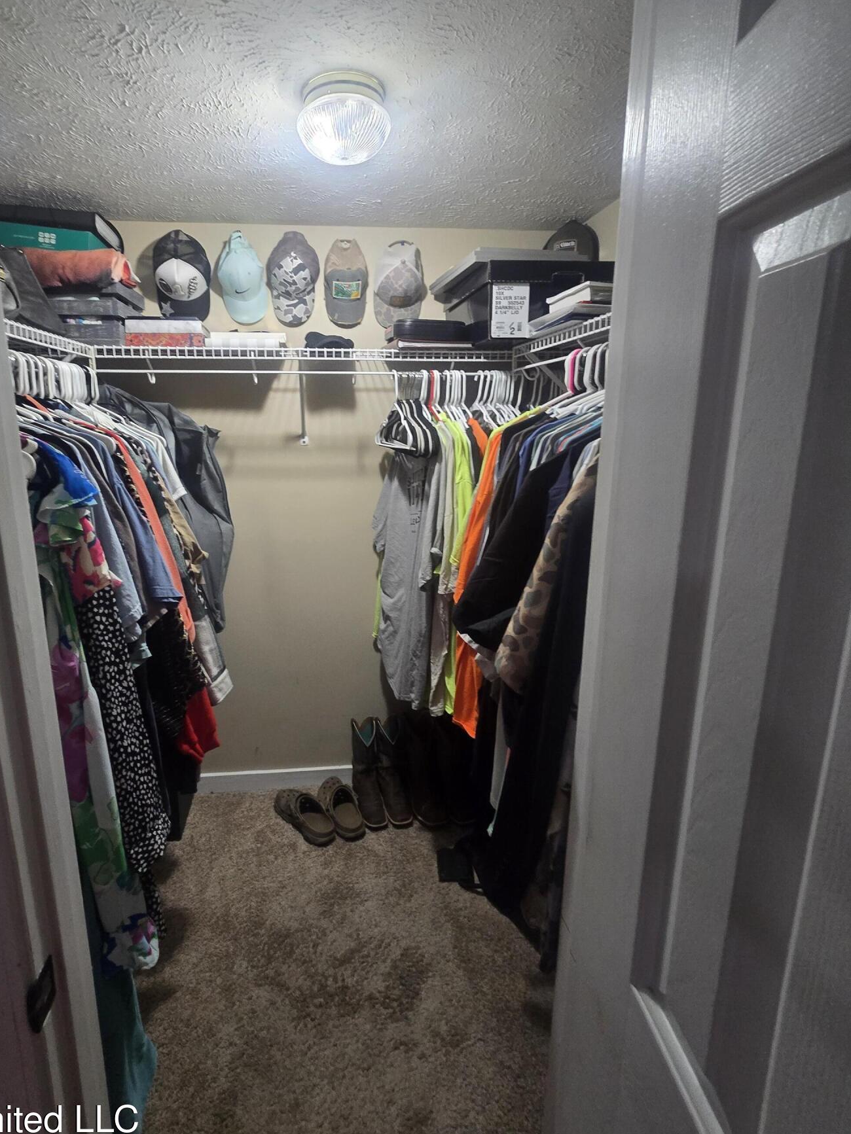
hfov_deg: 81.2
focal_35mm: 15
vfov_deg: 98.0
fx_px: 492
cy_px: 525
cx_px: 361
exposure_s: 1/60
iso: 250
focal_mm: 2.2
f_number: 2.2
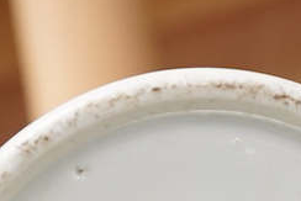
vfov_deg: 8.0
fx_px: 1389
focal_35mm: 166
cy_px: 344
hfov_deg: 12.3
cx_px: 258
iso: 1250
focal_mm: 30
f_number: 7.1
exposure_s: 1/125
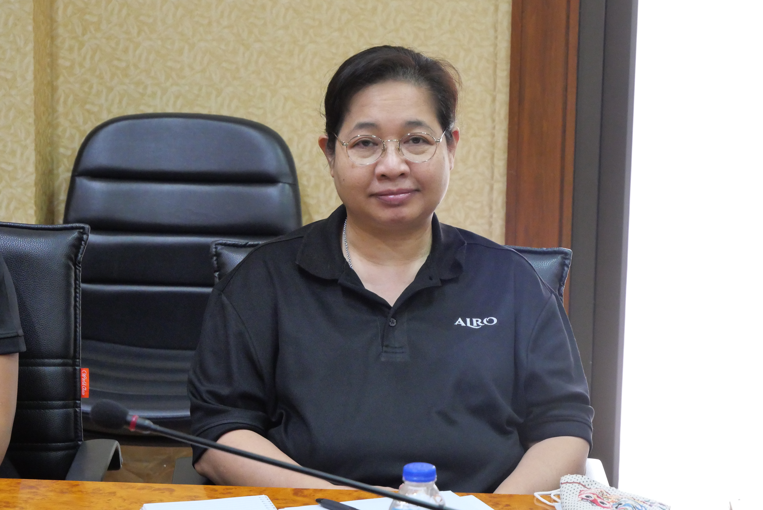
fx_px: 2418
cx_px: 382
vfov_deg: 12.0
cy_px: 255
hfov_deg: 17.9
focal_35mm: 114
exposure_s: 1/40
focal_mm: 55
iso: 3200
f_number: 5.6
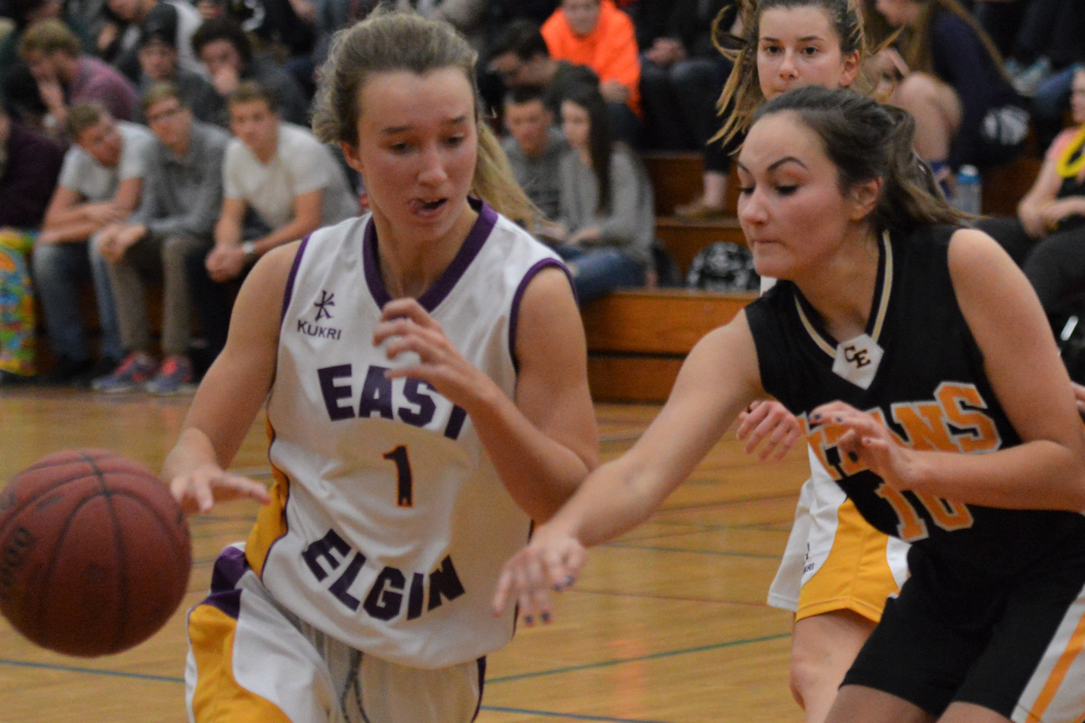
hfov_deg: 19.5
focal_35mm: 105
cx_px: 542
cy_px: 362
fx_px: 3164
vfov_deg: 13.0
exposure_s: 1/320
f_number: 2.8
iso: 3200
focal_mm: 70
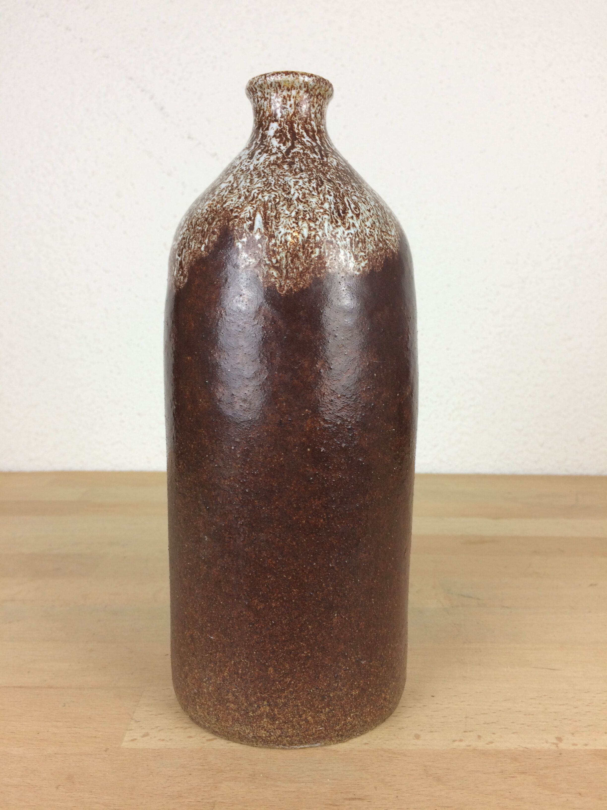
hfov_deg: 48.2
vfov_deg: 61.7
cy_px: 405
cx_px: 304
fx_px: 678
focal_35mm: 29
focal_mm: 4.15
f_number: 2.2
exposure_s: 1/50
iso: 40
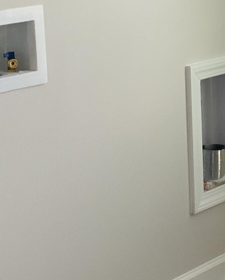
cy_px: 22
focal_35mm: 107
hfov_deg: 14.2
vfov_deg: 17.6
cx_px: 233
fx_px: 890
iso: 40
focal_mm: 3.3
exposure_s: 1/120
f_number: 2.4
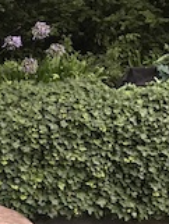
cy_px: 125
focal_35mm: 111
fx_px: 722
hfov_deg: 12.2
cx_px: -138
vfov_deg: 17.7
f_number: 1.8
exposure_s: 1/60
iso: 32
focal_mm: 3.99
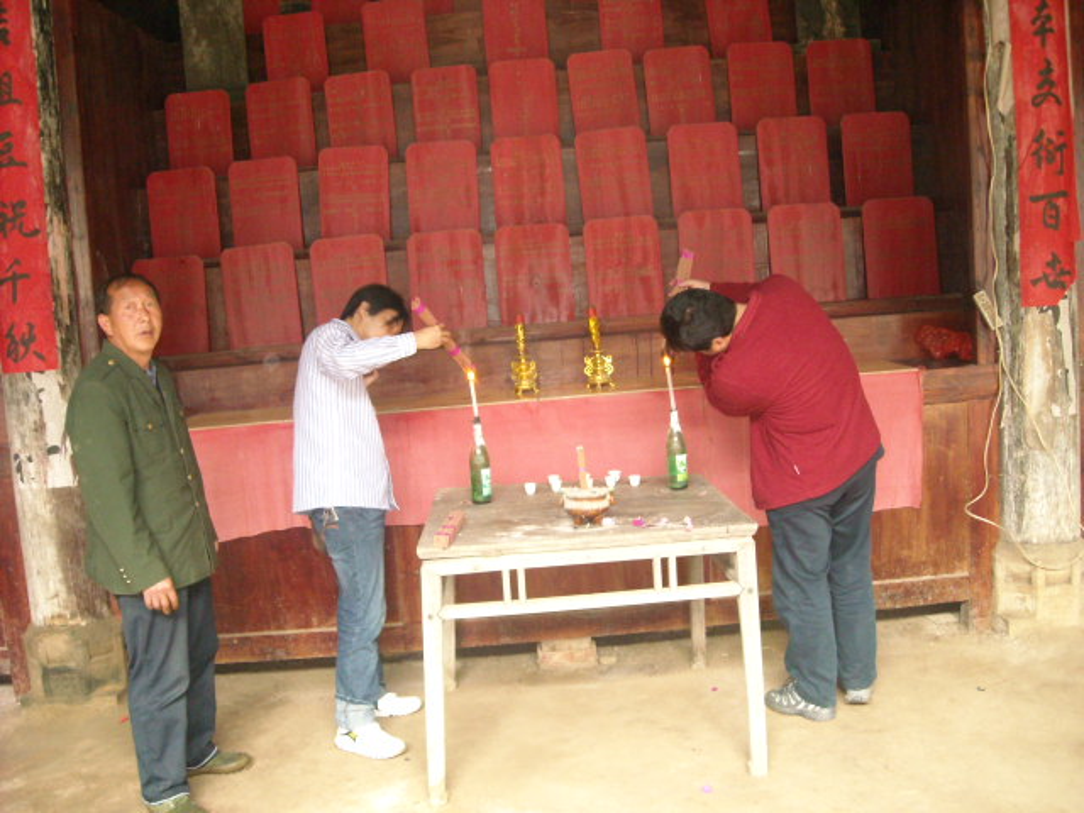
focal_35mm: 35
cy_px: 406
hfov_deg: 52.6
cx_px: 542
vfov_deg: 40.7
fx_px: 1096
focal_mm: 5.7
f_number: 2.8
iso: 400
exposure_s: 1/30
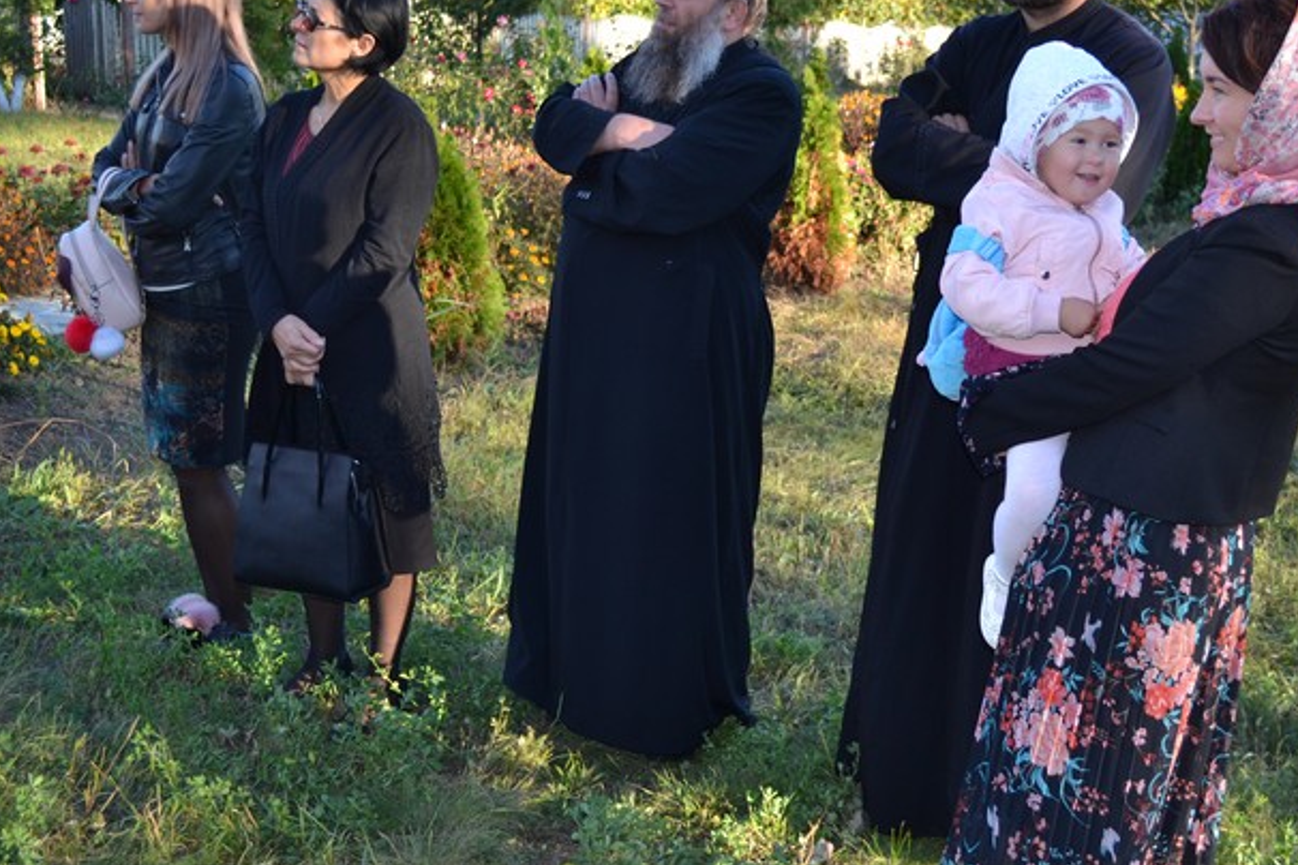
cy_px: 315
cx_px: 780
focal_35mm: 49
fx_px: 1767
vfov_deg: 27.4
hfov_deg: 40.2
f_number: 4
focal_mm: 22
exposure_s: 1/125
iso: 100
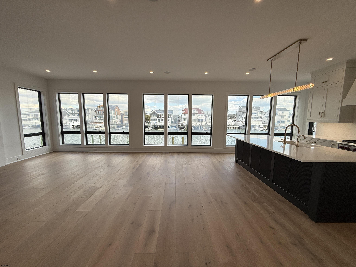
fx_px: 144
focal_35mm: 14
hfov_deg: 102.1
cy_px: 134
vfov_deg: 85.7
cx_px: 178
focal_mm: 2.22
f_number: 2.2
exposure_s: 1/506
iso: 50
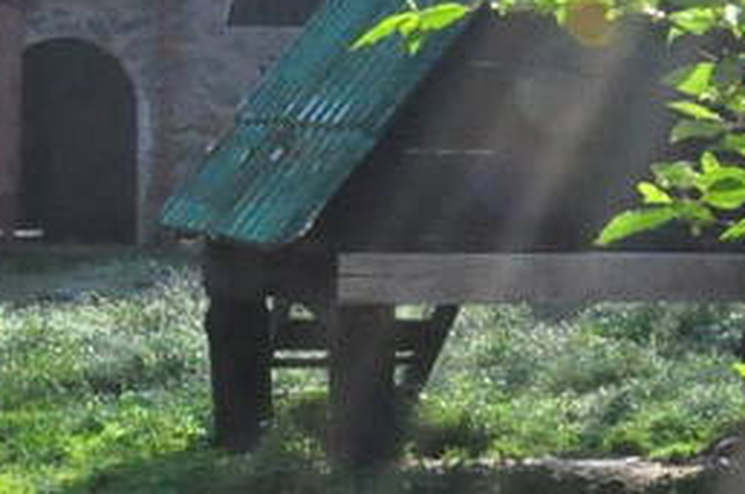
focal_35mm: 205
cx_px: 465
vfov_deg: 6.7
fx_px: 4234
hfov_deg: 10.0
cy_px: 322
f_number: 14
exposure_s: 1/800
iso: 3200
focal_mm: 22
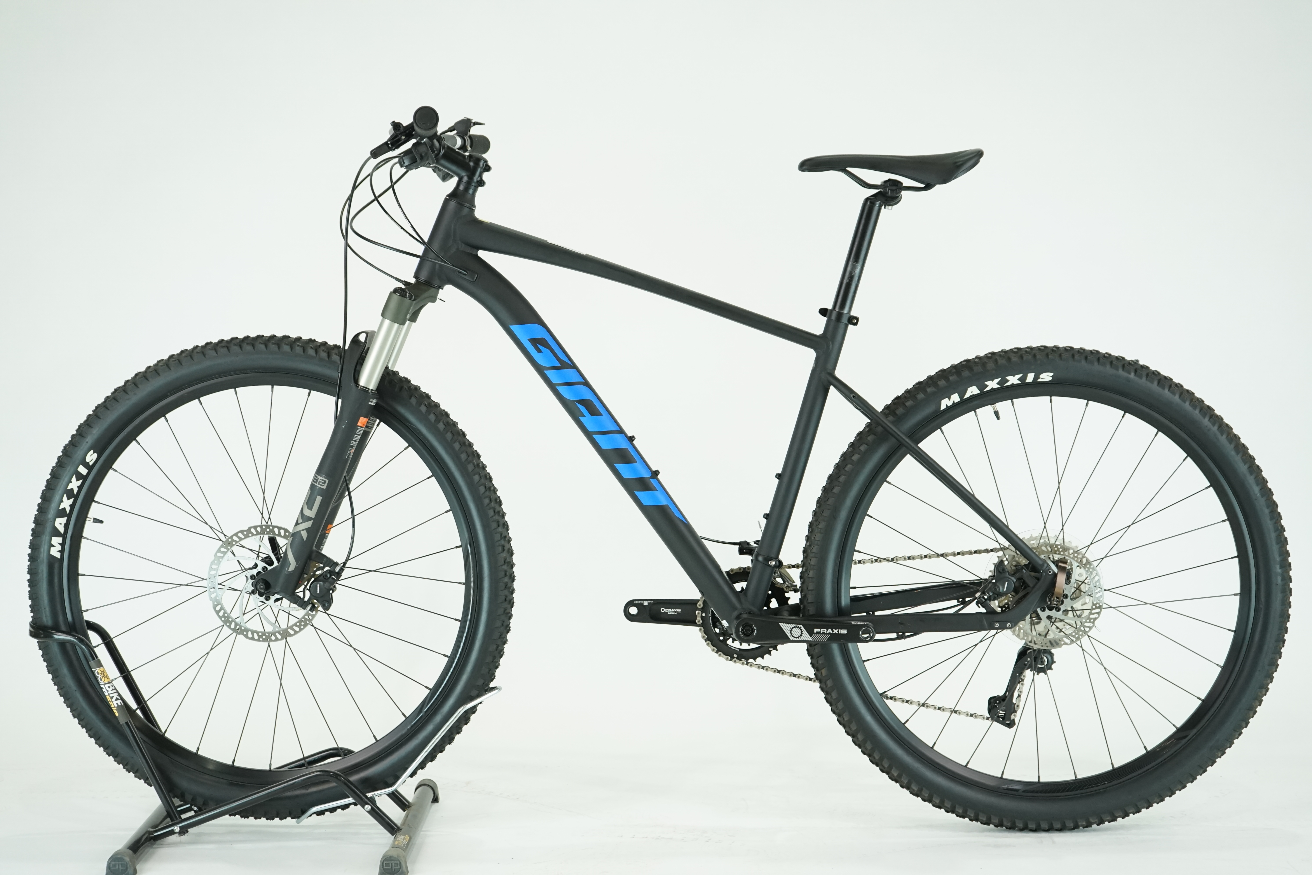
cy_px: 438
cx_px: 656
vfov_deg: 24.2
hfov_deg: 35.6
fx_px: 2041
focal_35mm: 56
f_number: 5.6
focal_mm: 56
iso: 1600
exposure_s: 1/200
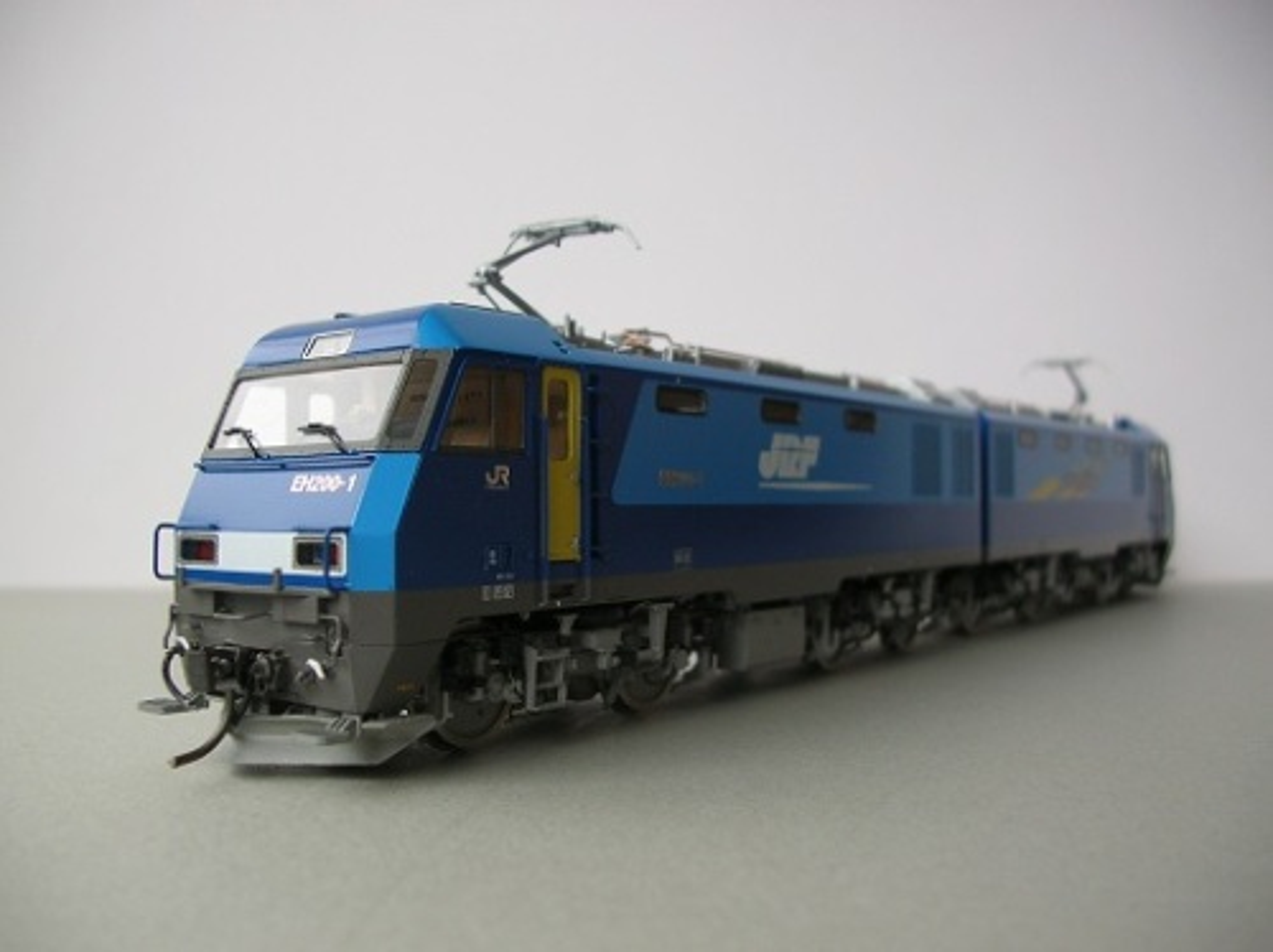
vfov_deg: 40.6
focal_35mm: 35
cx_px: 636
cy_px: 476
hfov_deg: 52.7
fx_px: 1286
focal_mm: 5.8
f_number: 2.8
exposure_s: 1/16.2
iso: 50
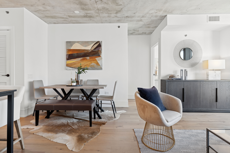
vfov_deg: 64.6
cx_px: 115
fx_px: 121
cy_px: 76
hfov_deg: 86.9
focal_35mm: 19
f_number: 8
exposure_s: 1/25
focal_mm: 19
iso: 320
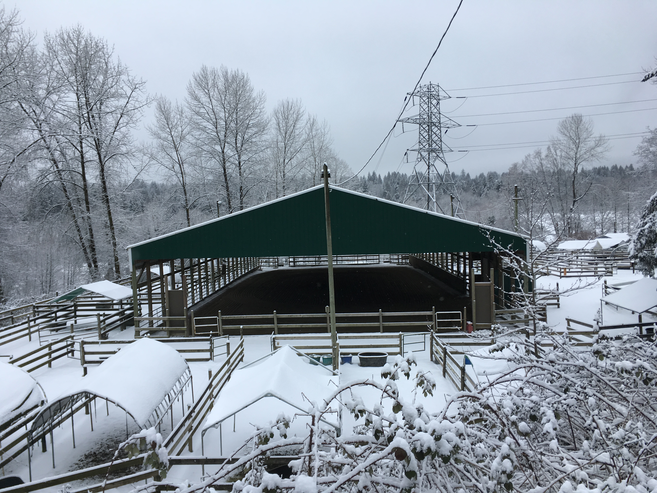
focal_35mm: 29
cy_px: 246
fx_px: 550
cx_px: 328
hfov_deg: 61.7
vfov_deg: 48.2
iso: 25
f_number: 2.2
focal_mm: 4.15
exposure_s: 1/398
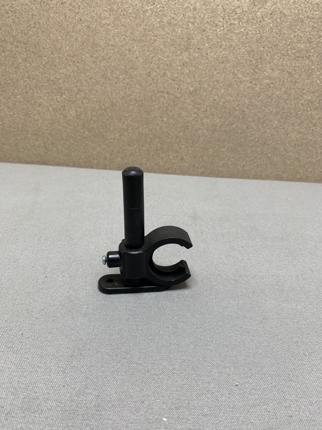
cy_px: 215
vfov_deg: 67.3
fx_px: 322
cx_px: 161
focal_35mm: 26
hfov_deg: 53.1
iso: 50
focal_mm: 4.25
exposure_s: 1/100
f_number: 1.8
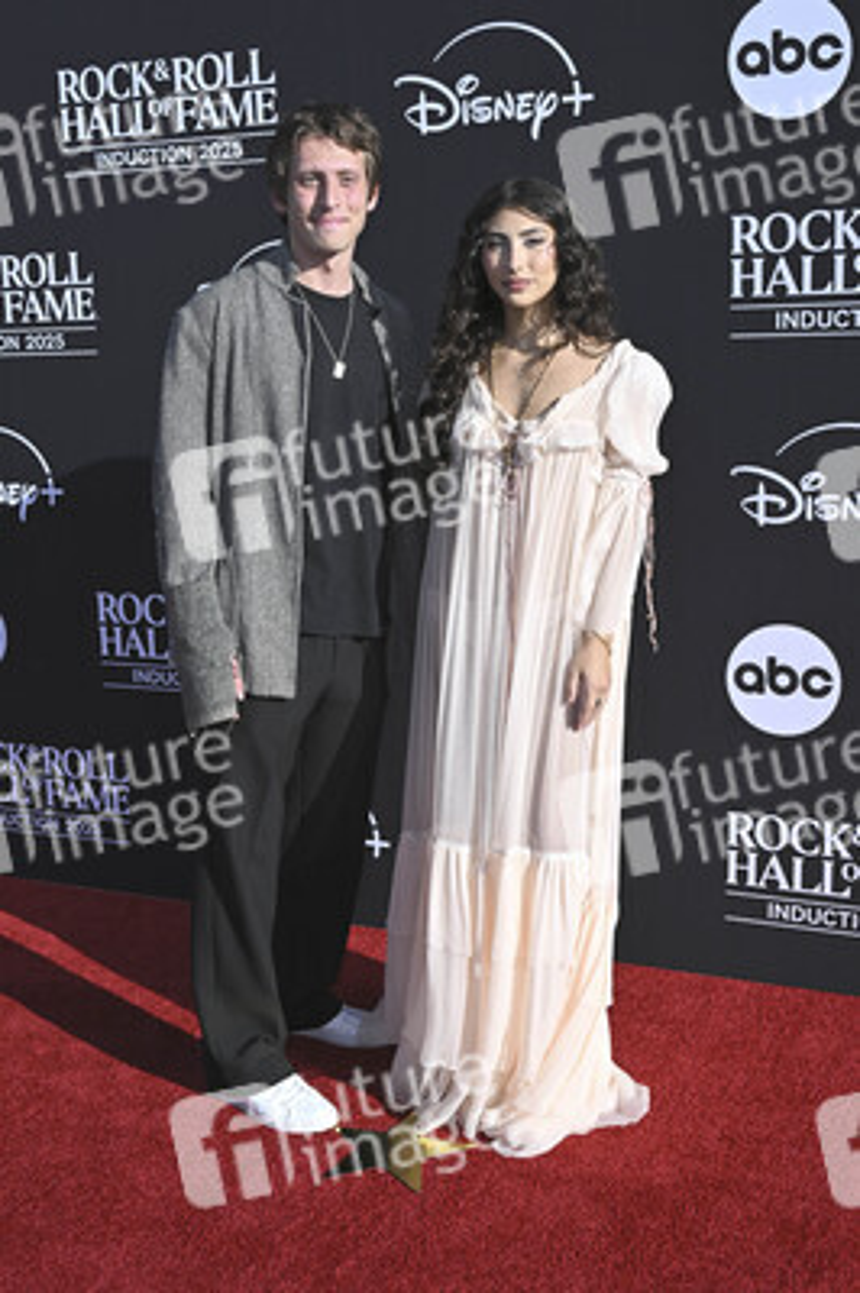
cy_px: 646
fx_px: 1436
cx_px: 430
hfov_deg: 33.3
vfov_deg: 48.5
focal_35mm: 40
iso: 160
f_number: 10
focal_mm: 40
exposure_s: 1/320
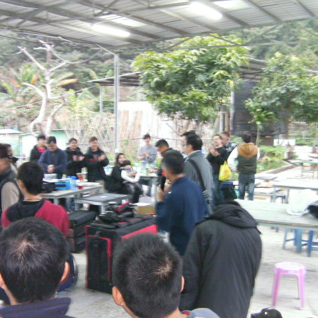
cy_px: 159
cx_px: 133
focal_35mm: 45
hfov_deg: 37.5
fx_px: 468
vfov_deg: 37.6
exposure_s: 1/7.9
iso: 360
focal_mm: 6.8
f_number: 3.5
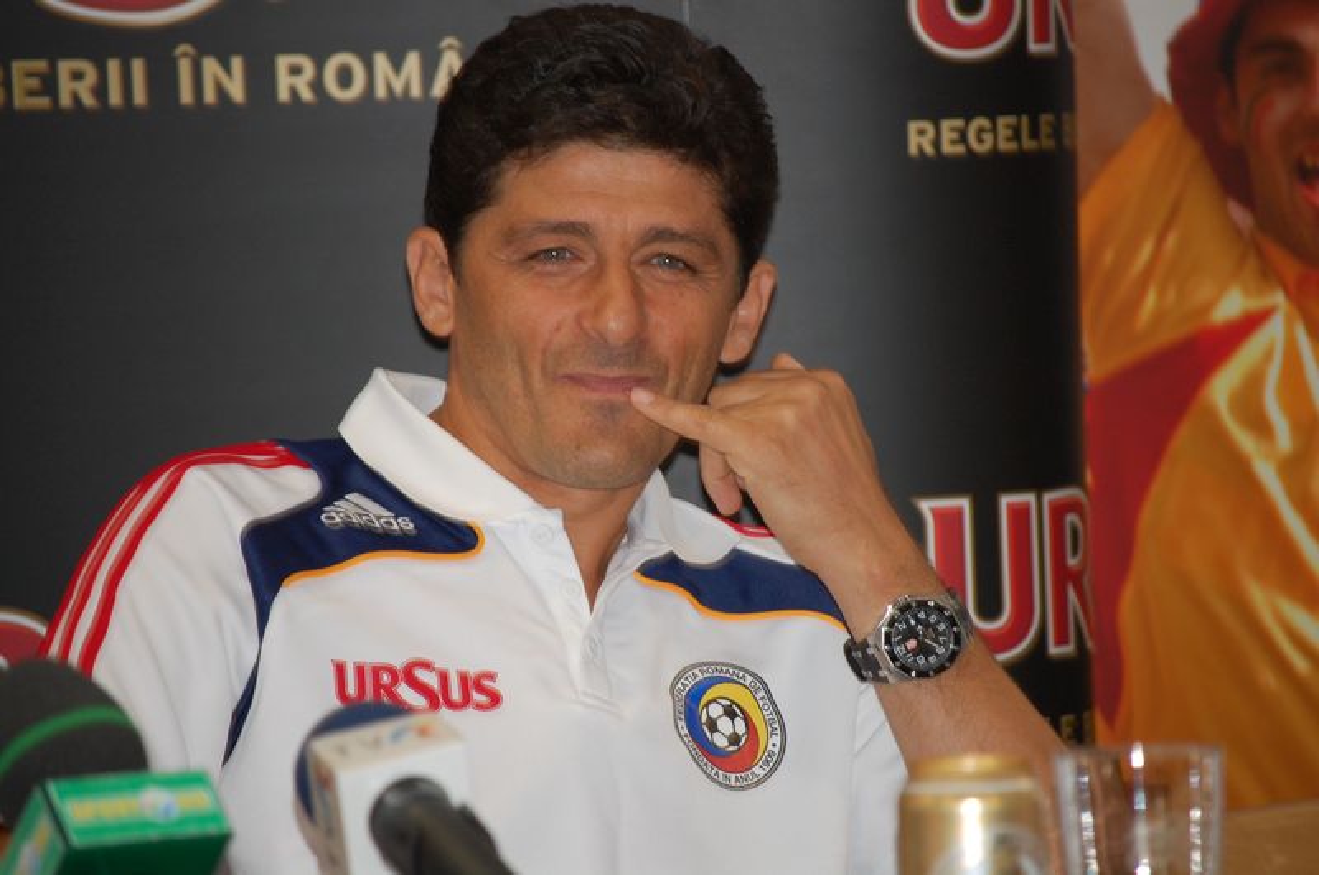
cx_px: 660
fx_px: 8781
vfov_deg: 5.7
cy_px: 438
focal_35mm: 240
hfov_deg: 8.6
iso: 450
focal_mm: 160
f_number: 5.3
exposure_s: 1/60
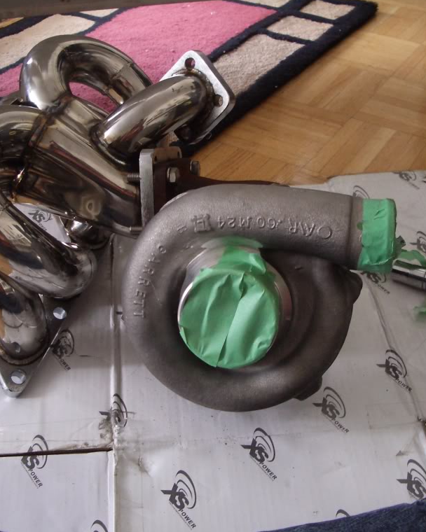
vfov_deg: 40.3
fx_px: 725
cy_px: 265
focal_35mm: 46
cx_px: 188
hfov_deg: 32.7
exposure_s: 1/40
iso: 200
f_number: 2.6
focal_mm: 5.8
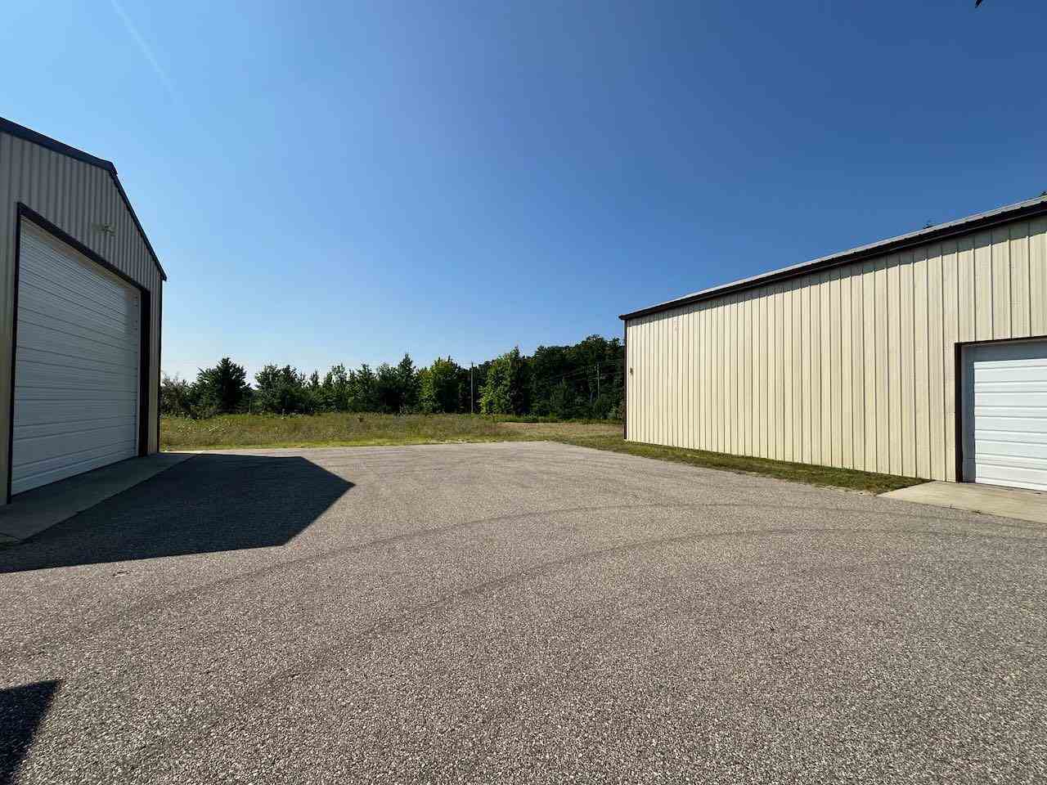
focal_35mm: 14
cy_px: 392
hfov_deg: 102.1
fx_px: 423
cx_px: 524
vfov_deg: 85.7
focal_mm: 2.22
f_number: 2.2
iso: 50
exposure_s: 1/3300
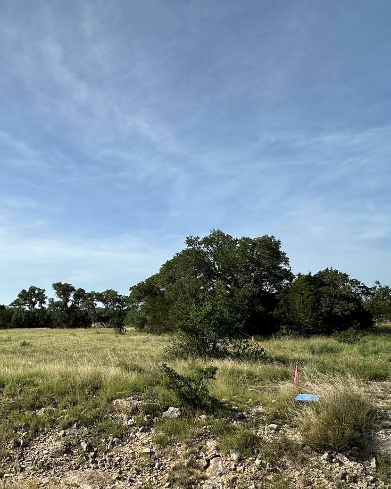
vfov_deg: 62.4
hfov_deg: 51.4
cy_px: 327
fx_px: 391
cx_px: 108
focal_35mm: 27
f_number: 2.2
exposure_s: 1/2174
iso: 50
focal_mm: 2.22
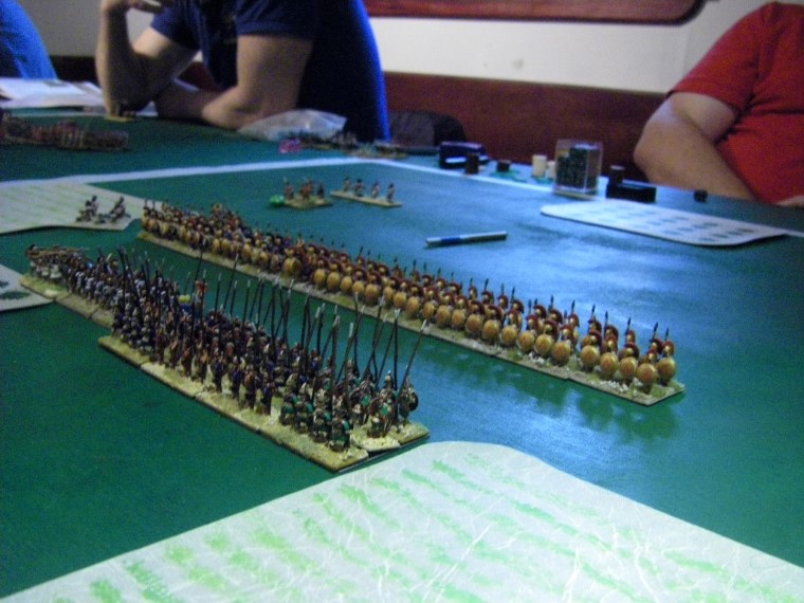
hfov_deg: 49.0
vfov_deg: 37.7
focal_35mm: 38
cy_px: 302
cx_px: 402
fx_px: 883
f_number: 3.5
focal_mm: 6.3
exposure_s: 1/13
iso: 800
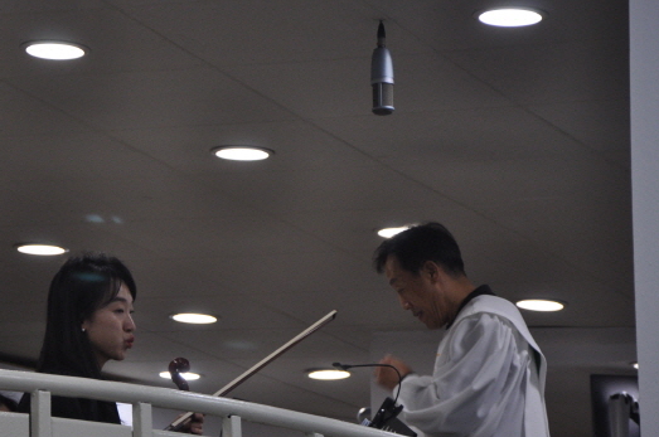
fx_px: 4401
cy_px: 293
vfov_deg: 5.7
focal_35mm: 241
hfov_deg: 8.6
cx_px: 171
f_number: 5.6
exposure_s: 1/60
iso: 640
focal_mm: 105
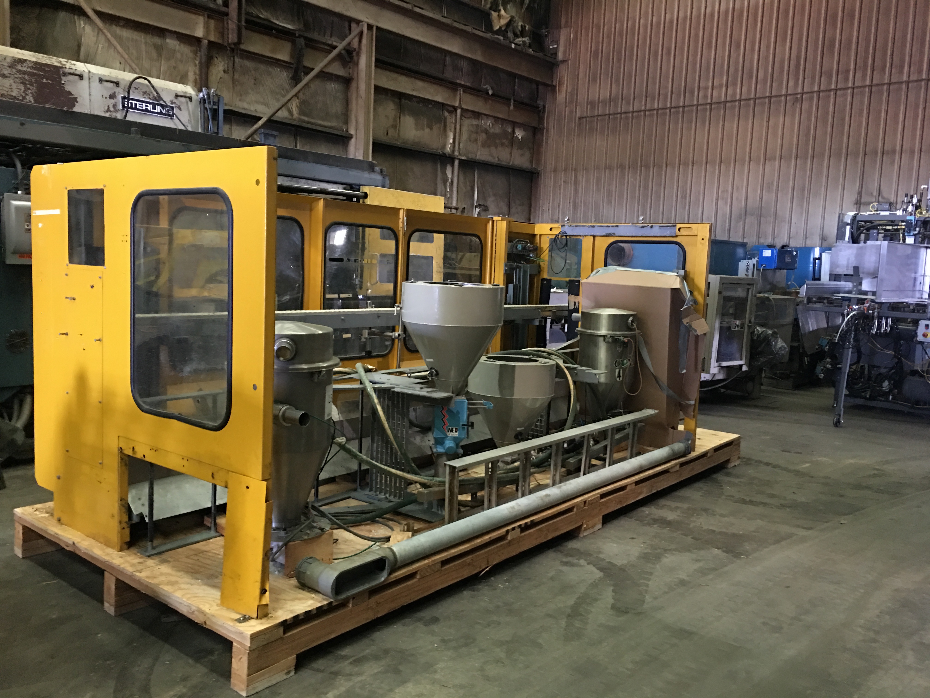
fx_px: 779
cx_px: 465
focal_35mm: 29
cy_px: 349
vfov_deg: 48.2
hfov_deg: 61.7
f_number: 2.2
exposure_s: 1/4
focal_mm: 4.15
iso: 64
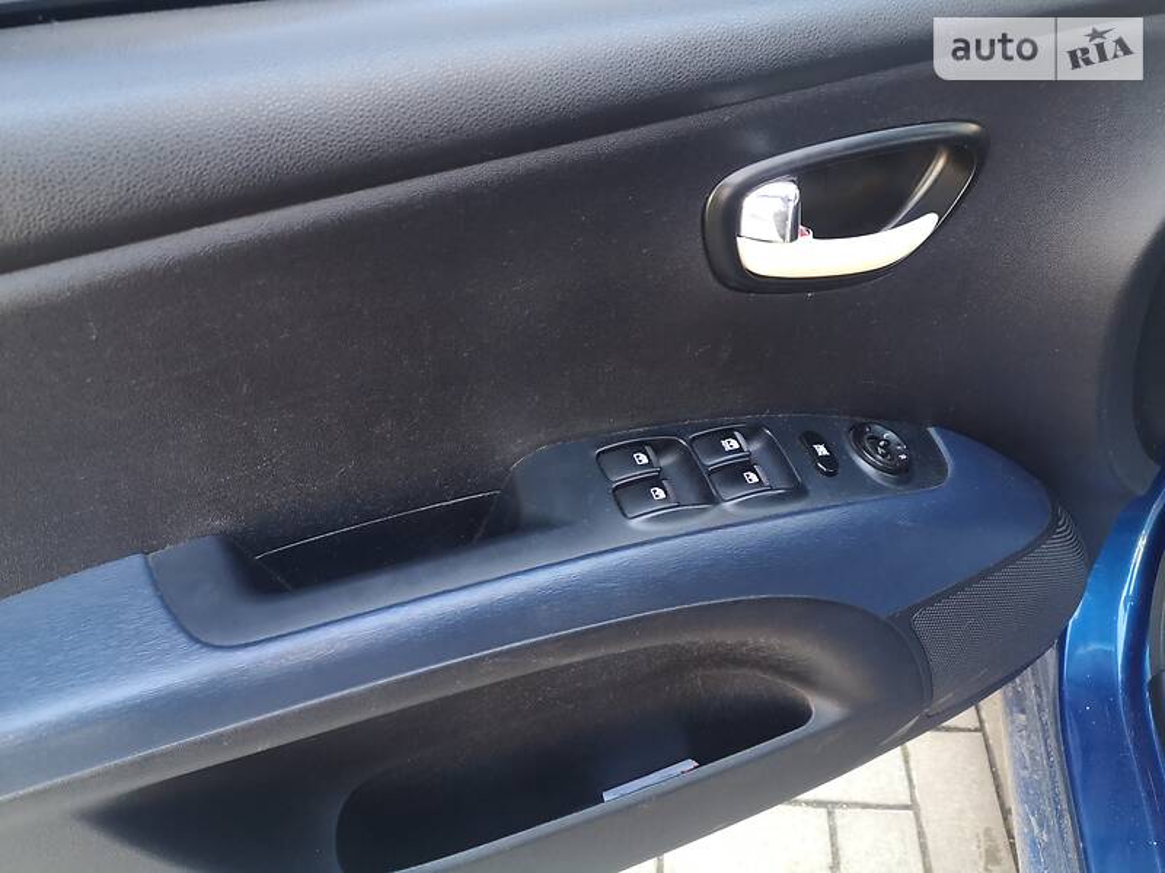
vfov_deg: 51.4
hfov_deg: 65.3
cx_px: 582
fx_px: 909
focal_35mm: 27
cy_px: 436
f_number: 1.8
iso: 160
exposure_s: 1/50
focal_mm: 4
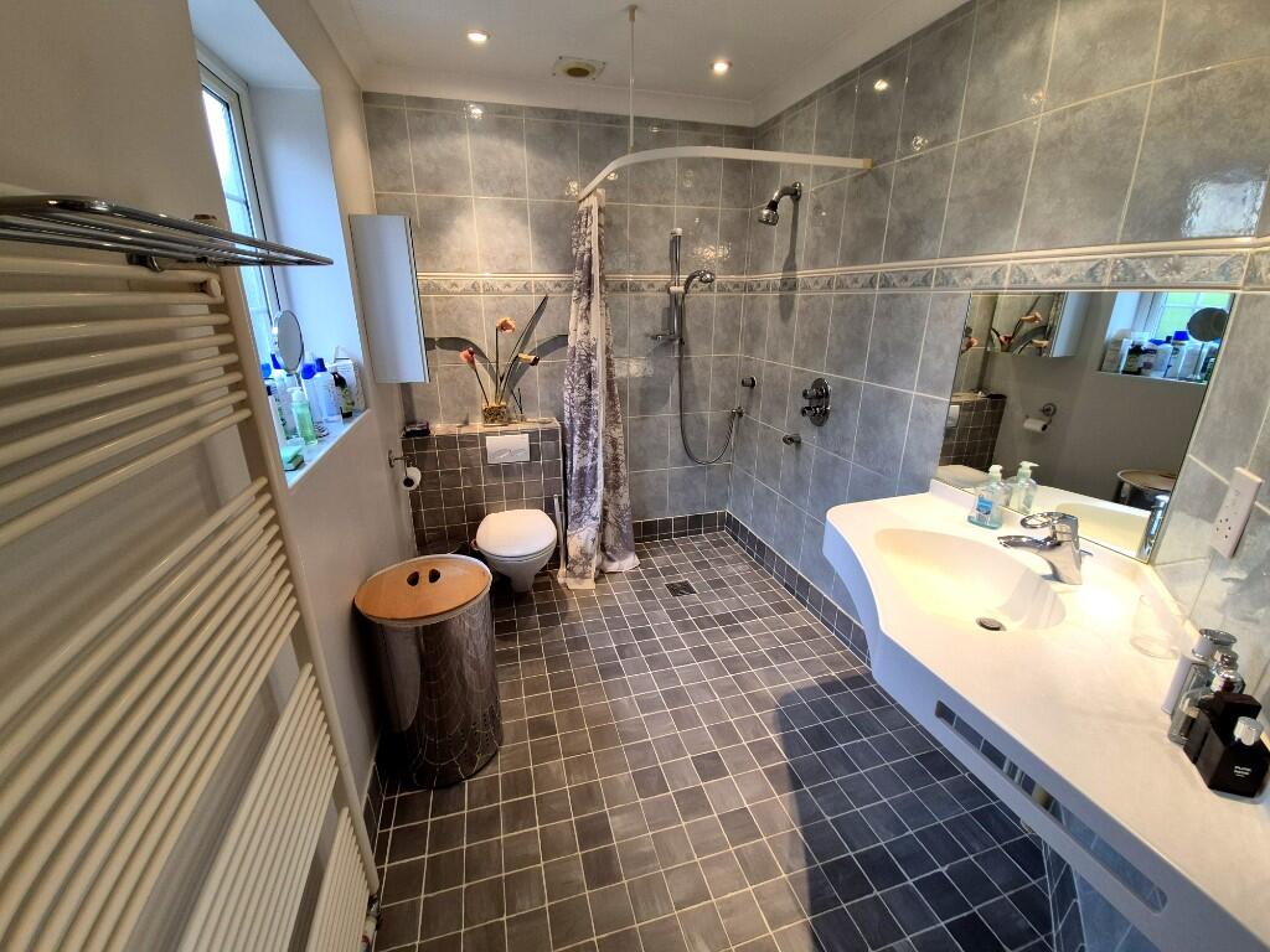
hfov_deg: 106.2
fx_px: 477
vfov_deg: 89.9
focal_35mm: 13
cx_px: 635
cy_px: 476
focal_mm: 1.74
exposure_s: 1/50
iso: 80
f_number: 2.2
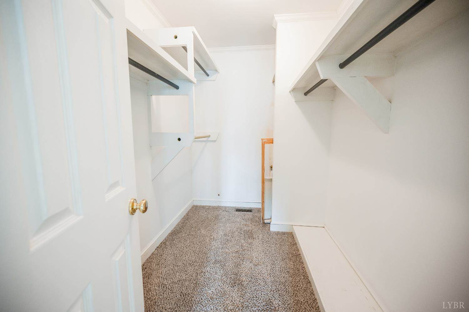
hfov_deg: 104.3
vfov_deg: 81.1
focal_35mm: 14
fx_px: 182
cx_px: 234
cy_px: 156
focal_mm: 14
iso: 400
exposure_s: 1/25
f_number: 4
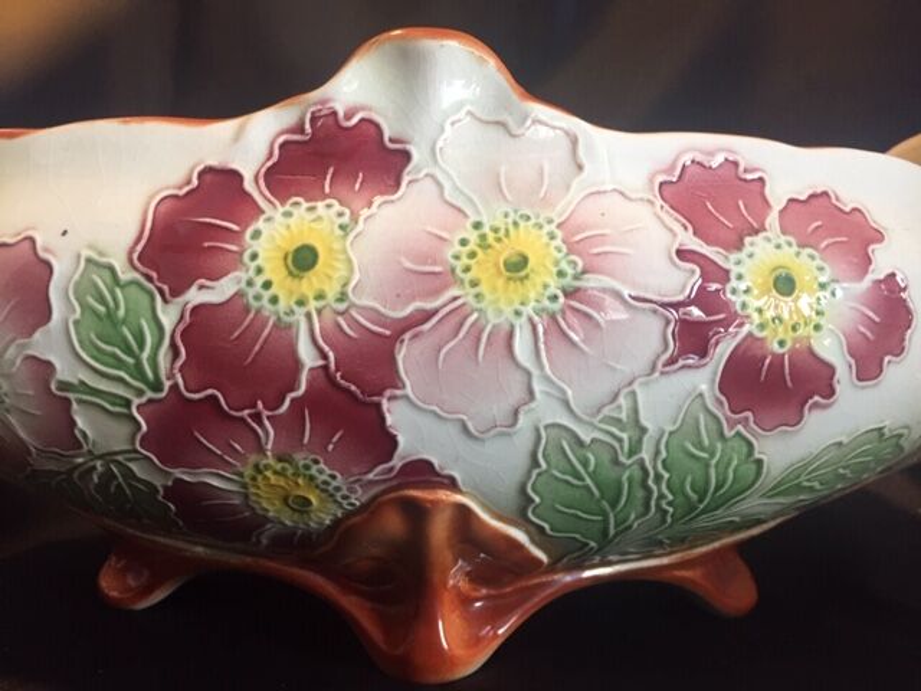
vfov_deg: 48.2
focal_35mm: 29
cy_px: 346
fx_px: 772
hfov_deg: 61.7
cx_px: 460
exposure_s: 1/33
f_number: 2.2
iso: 64
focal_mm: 4.15
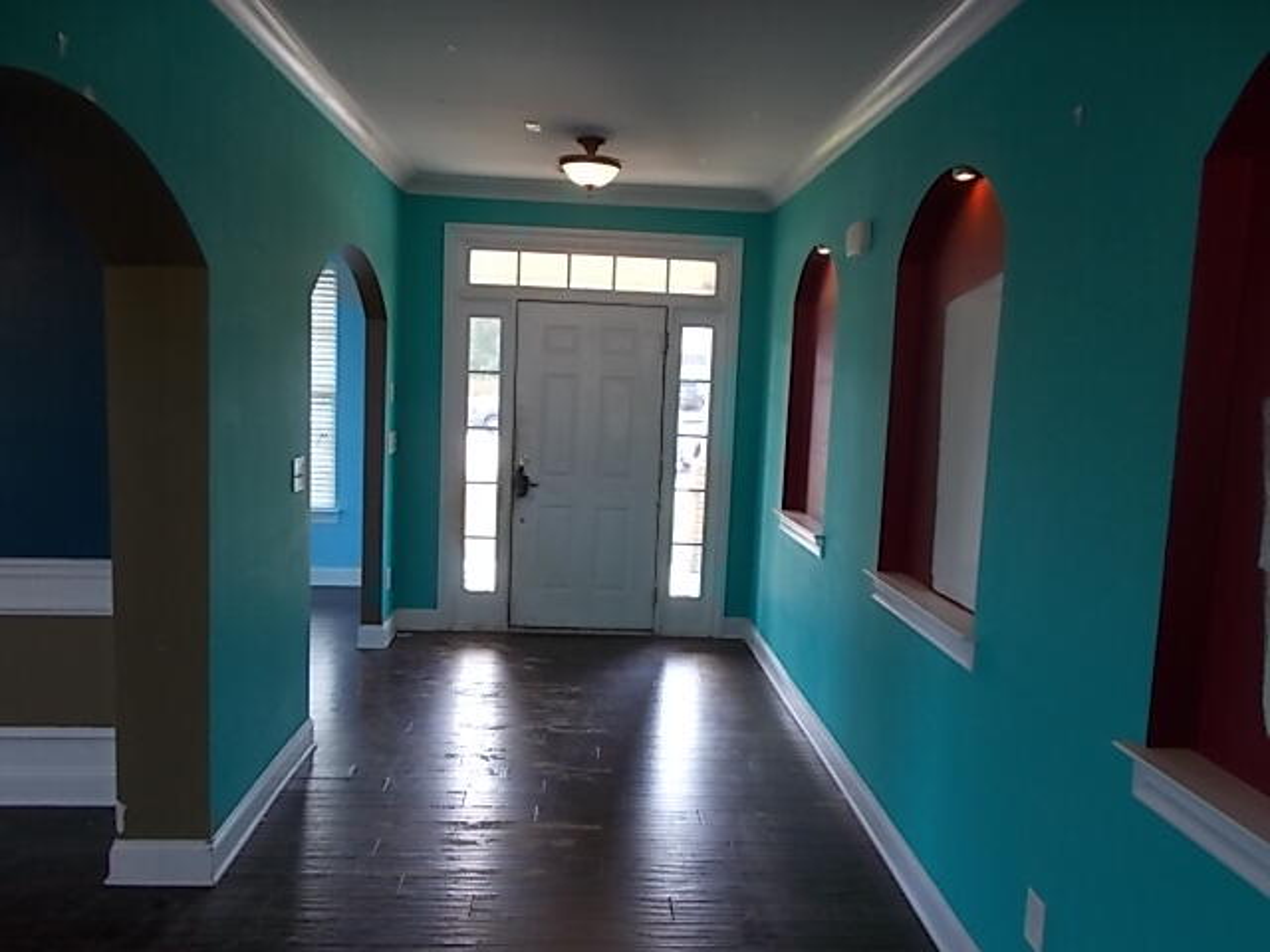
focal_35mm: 26
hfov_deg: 67.3
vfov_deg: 53.1
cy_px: 476
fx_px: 954
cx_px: 635
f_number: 3.2
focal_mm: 4.6
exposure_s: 1/40
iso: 80
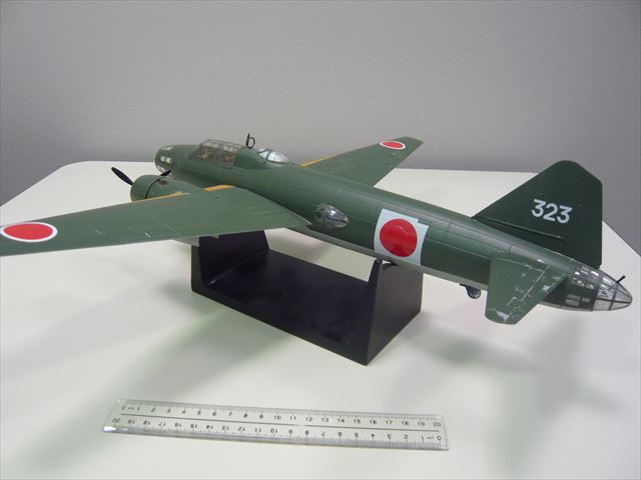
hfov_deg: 63.4
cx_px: 320
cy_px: 240
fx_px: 518
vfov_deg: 49.7
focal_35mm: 28
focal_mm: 4.6
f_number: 2.8
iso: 160
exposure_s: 1/30
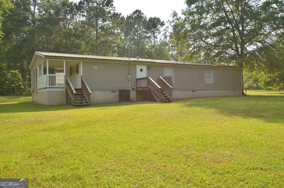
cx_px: 142
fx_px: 260
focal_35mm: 33
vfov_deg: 39.8
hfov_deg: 57.3
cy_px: 94
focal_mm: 22
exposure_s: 1/200
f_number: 9
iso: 100
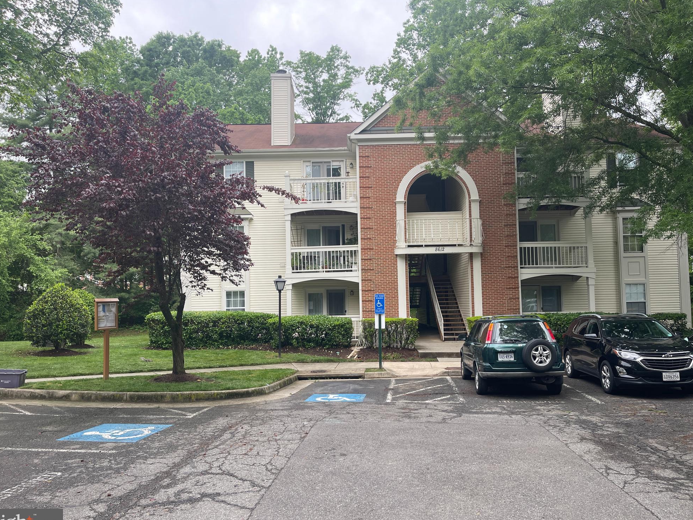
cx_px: 335
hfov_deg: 67.3
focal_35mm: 26
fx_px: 521
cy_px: 267
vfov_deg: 53.1
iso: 32
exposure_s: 1/528
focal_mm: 5.1
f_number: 1.6
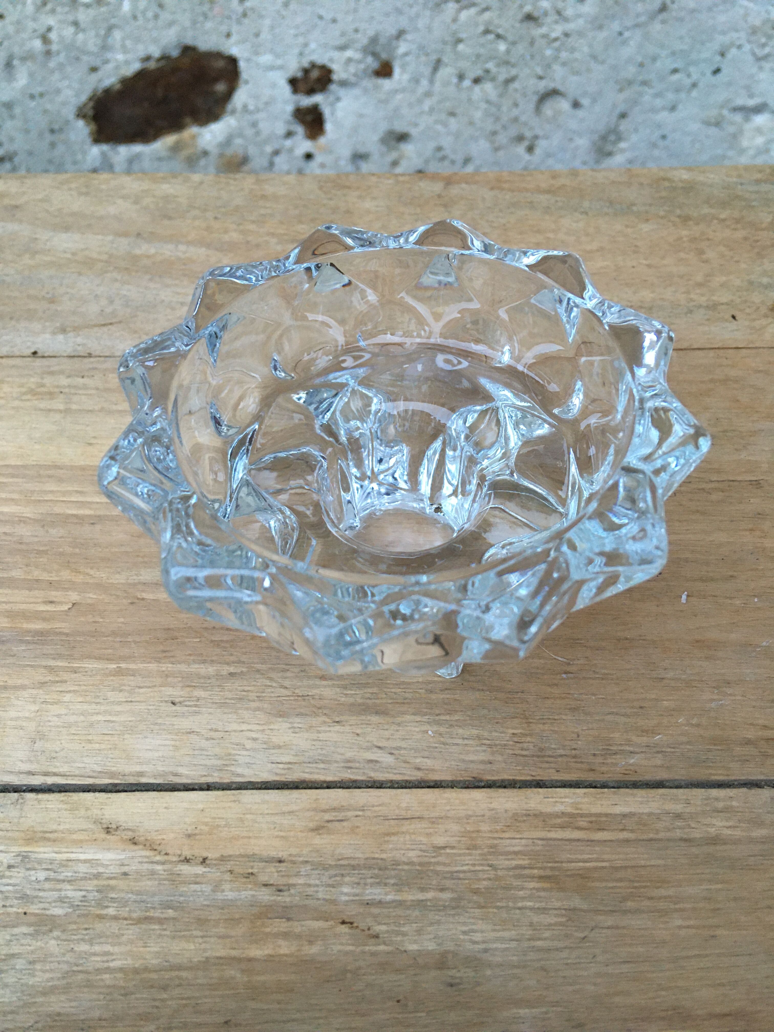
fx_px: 865
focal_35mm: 29
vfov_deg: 61.7
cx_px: 387
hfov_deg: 48.2
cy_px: 516
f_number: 2.2
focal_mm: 4.15
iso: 160
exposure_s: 1/33
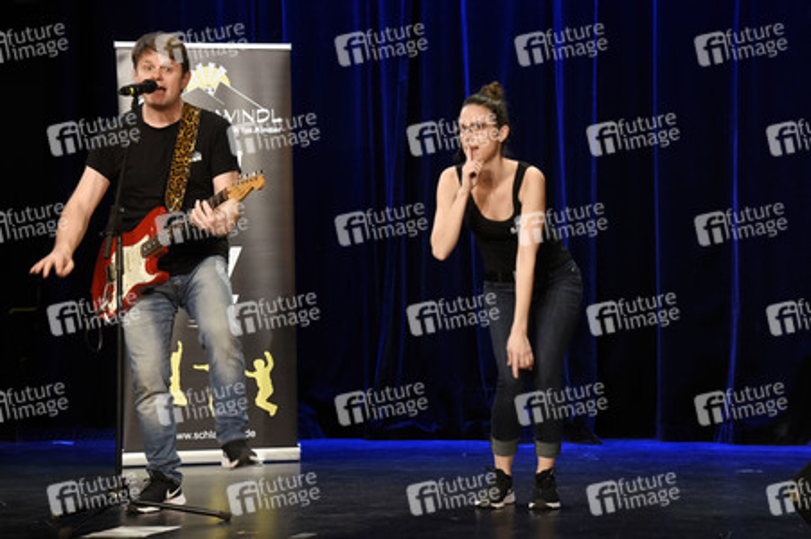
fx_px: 1576
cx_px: 406
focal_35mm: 70
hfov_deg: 28.9
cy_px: 270
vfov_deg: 19.4
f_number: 6.3
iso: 1600
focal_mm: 70
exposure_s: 1/60
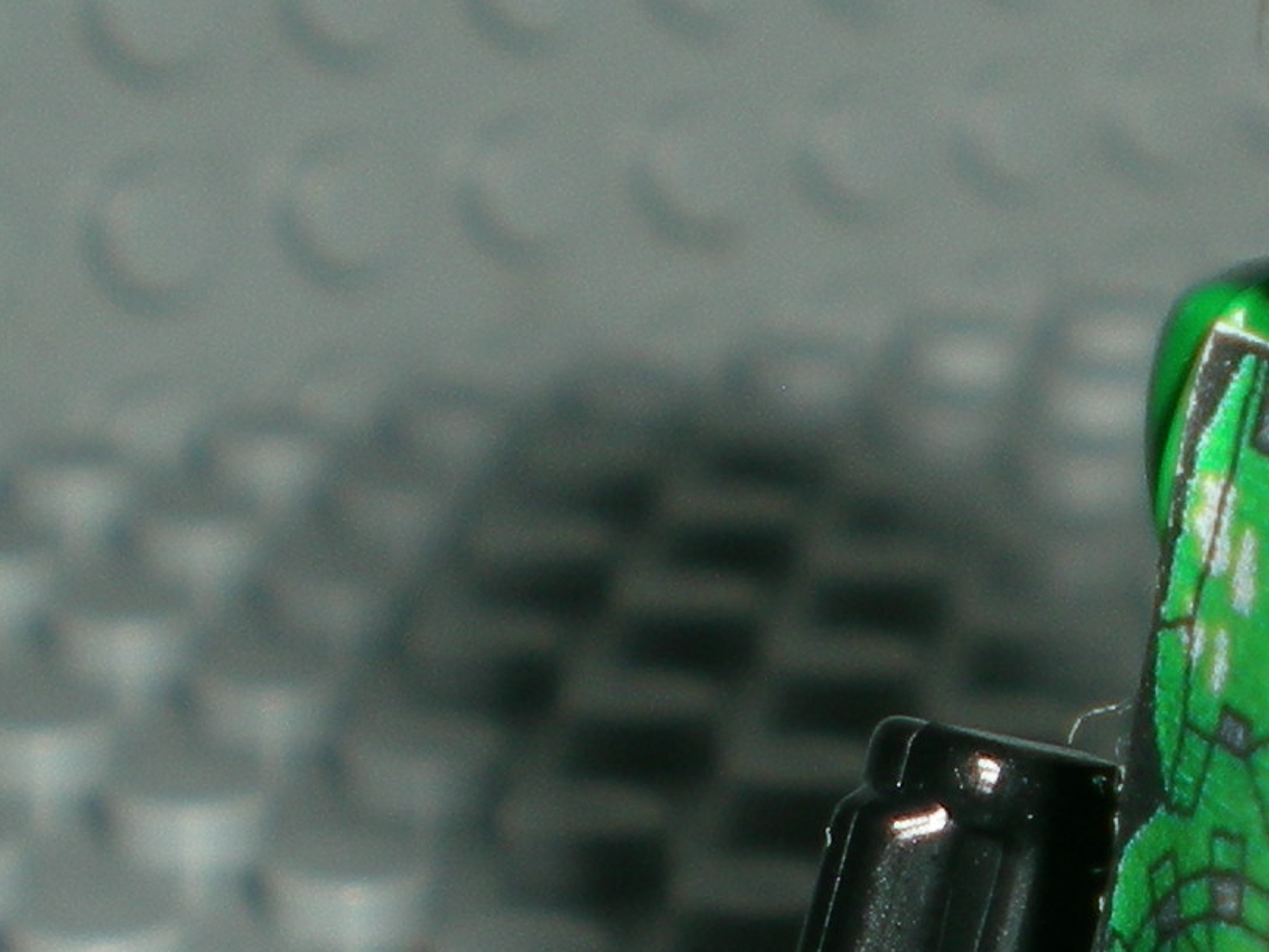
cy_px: 884
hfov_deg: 13.4
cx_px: 1561
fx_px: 5242
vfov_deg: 10.3
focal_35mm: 143
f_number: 4.6
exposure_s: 1/60
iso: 50
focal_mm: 6.3
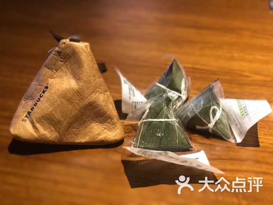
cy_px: 102
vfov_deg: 28.0
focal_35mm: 52
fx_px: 410
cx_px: 136
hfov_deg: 36.8
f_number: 2.4
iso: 160
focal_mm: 6
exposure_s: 1/25
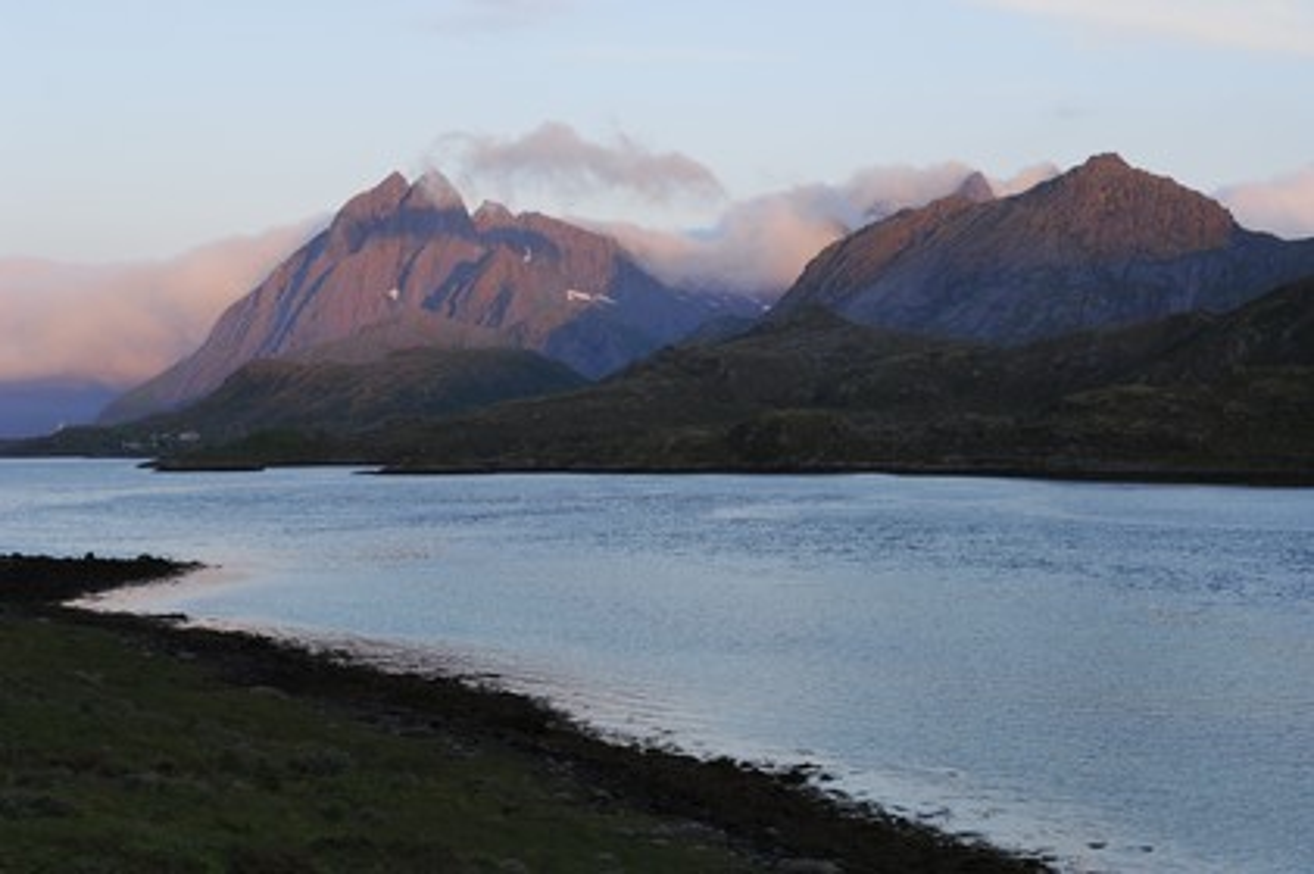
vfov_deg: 21.5
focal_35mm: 63
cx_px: 657
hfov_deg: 31.9
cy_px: 437
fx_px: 2298
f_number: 6.3
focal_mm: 42
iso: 100
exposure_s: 1/50
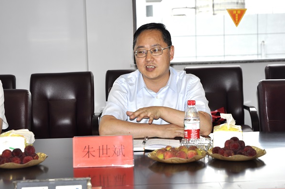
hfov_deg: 26.7
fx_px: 601
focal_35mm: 76
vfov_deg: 17.9
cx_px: 142
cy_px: 94
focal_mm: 50
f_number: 4.5
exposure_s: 1/60
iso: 200
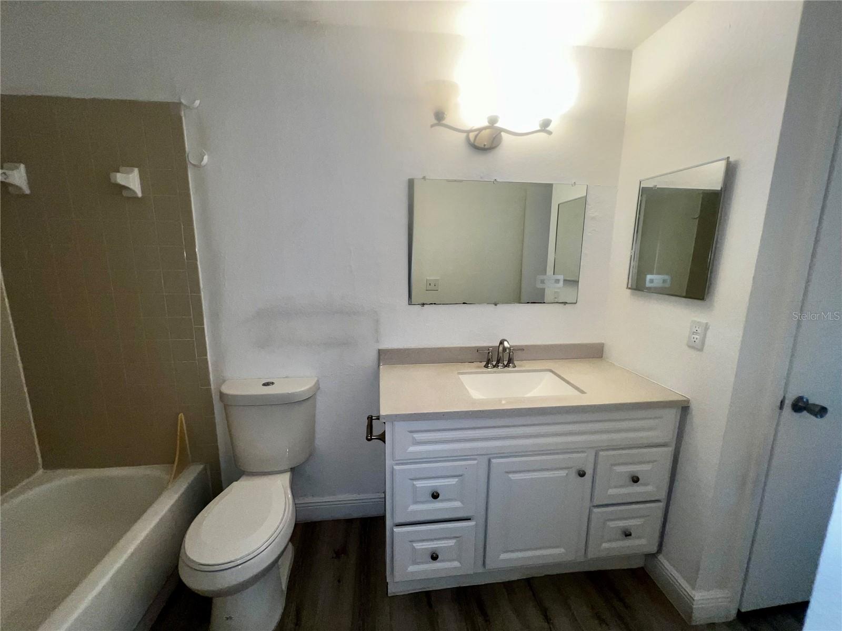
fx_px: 316
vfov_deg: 89.9
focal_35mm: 13
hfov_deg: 106.2
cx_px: 421
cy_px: 316
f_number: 1.8
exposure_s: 1/120
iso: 64
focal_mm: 1.57
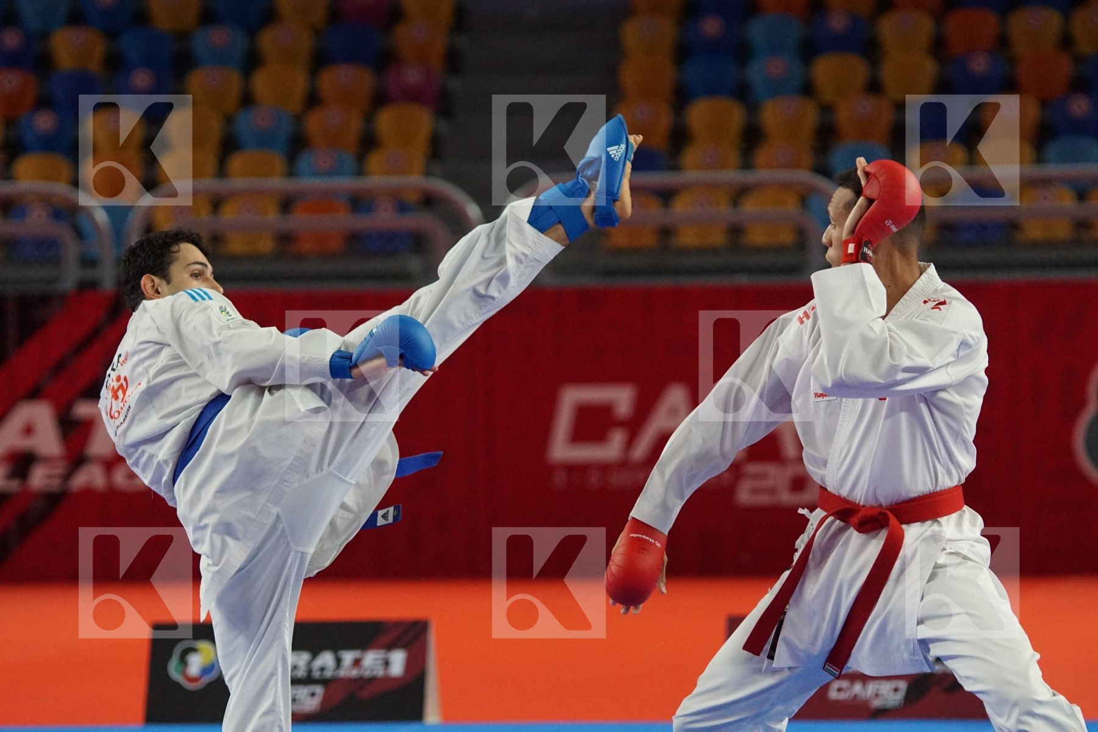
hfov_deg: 10.2
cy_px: 366
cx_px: 549
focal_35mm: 202
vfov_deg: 6.8
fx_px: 6176
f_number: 2.8
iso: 3200
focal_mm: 135
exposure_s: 1/2000
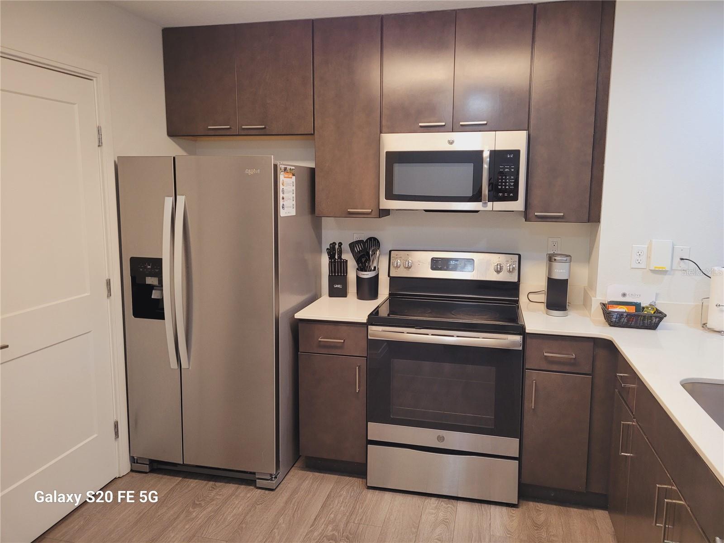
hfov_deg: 67.3
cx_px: 362
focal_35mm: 26
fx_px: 544
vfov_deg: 53.1
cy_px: 272
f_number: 1.8
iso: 200
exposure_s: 1/60
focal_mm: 5.4
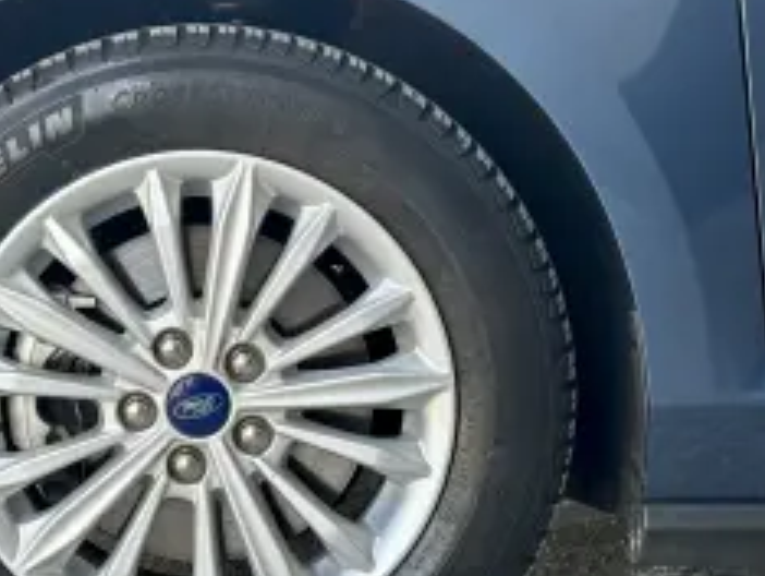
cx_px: 180
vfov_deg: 18.4
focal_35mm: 80
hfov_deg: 24.1
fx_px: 1770
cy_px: 367
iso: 32
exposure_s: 1/216
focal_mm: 5.96
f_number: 1.6
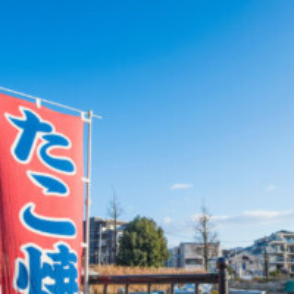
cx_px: 199
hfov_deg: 42.2
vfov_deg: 42.0
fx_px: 375
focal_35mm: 39
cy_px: 206
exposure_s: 1/500
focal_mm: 20
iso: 100
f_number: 5.6
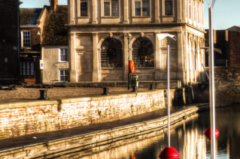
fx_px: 832
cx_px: 339
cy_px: 87
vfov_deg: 10.9
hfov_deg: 15.4
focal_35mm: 125
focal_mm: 26
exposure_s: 1/250
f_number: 6.3
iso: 100
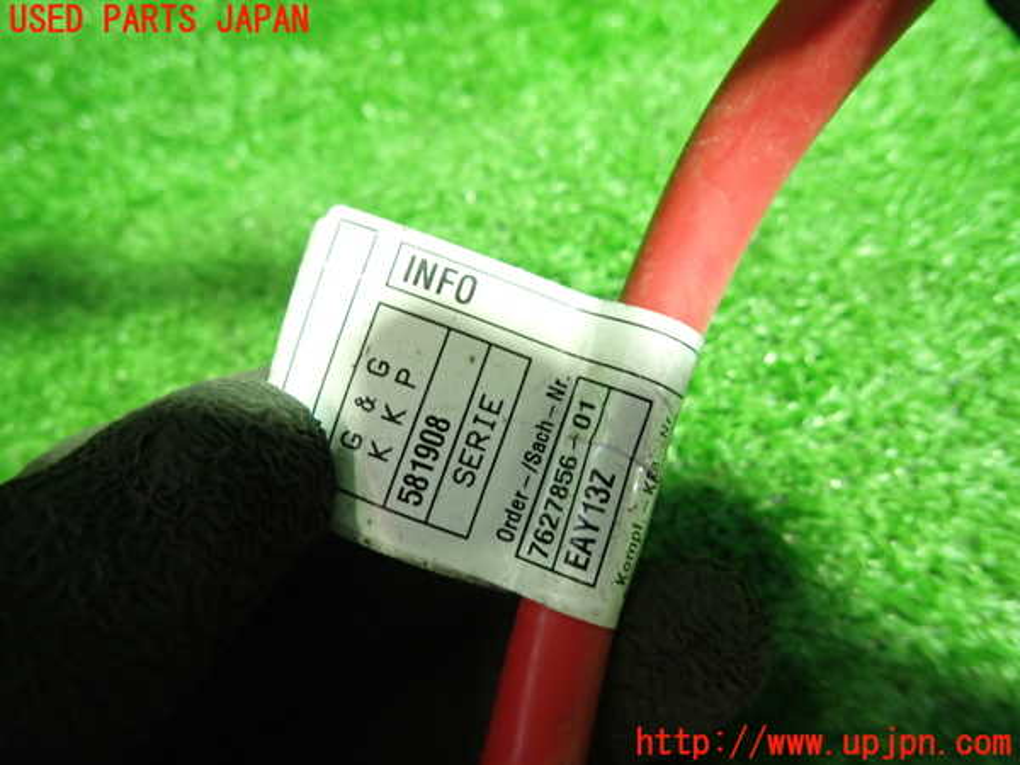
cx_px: 510
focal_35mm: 25
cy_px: 382
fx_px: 737
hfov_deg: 69.4
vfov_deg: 54.9
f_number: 2
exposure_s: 1/30
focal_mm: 4.5
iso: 500
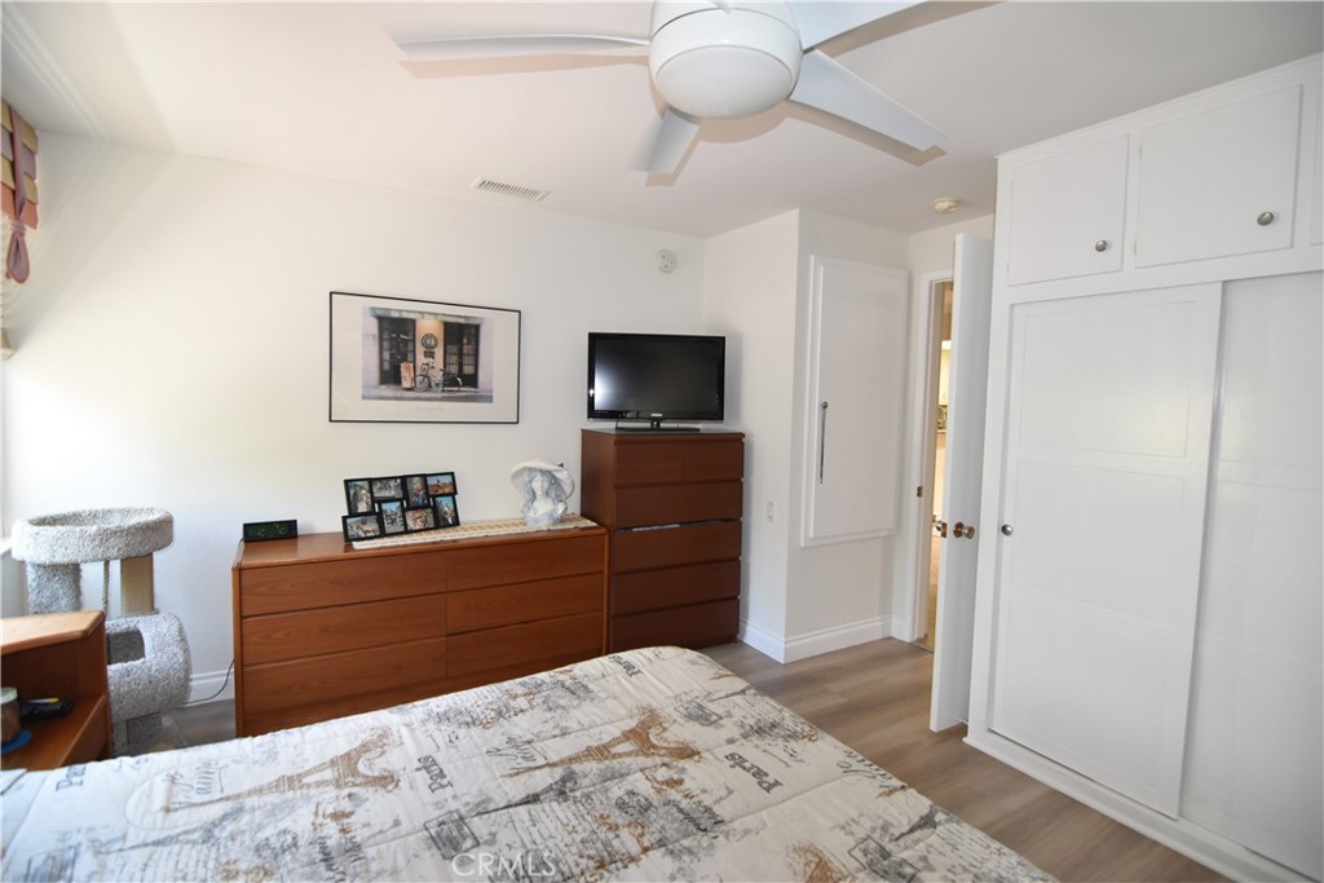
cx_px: 662
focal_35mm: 16
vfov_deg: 72.1
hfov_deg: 95.0
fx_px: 607
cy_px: 442
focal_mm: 11
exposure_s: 1/100
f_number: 5
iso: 800
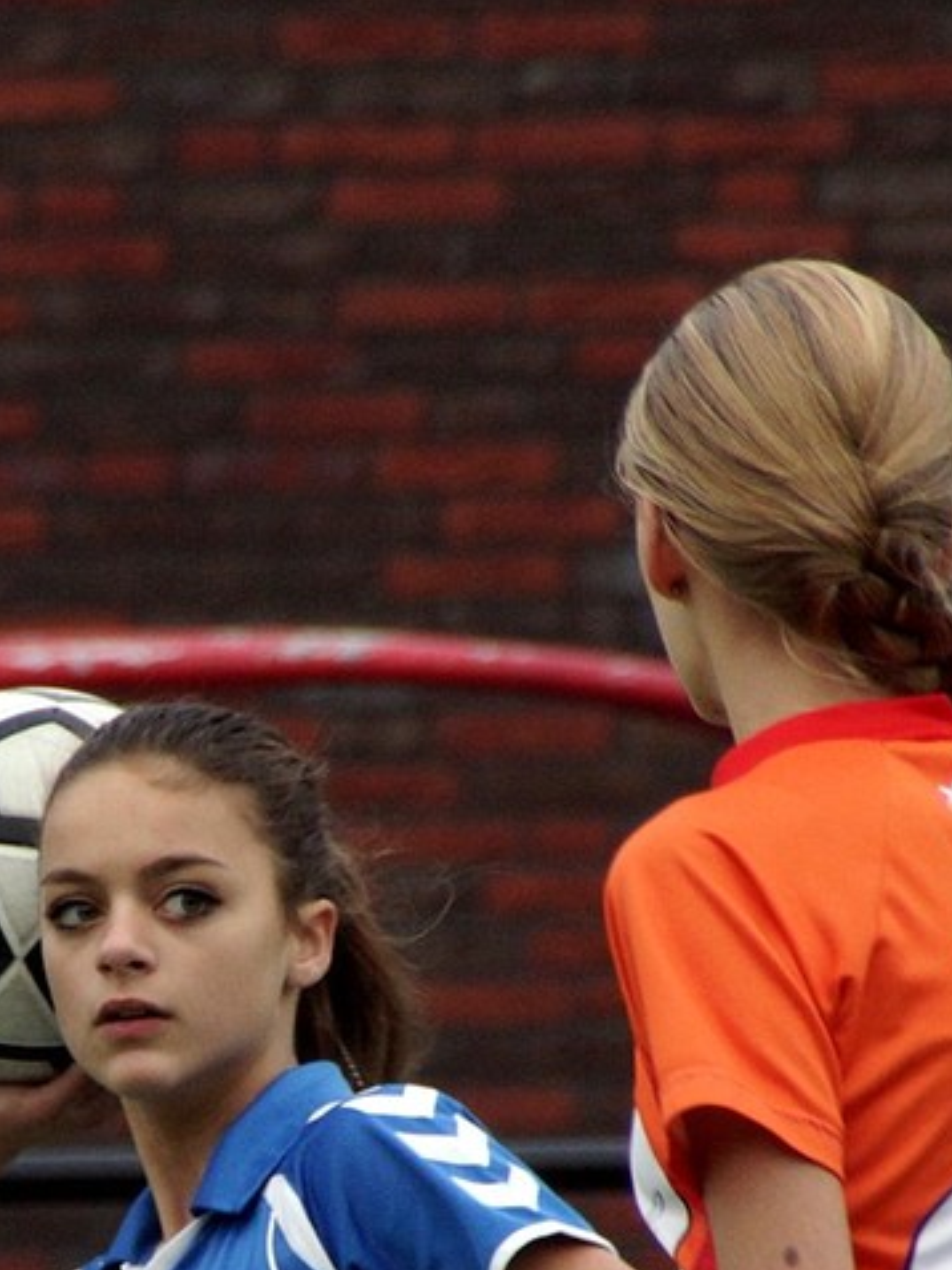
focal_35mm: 773
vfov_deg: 2.6
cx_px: 471
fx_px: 28332
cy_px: 1187
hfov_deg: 1.9
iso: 640
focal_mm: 250
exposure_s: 1/250
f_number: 8
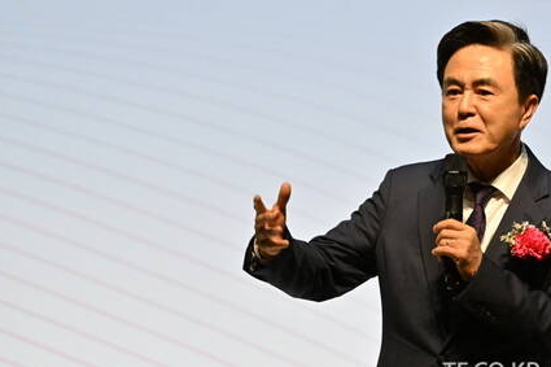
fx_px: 9225
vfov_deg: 2.3
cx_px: 397
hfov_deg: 3.4
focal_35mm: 603
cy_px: 184
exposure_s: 1/200
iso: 6400
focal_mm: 400
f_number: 10
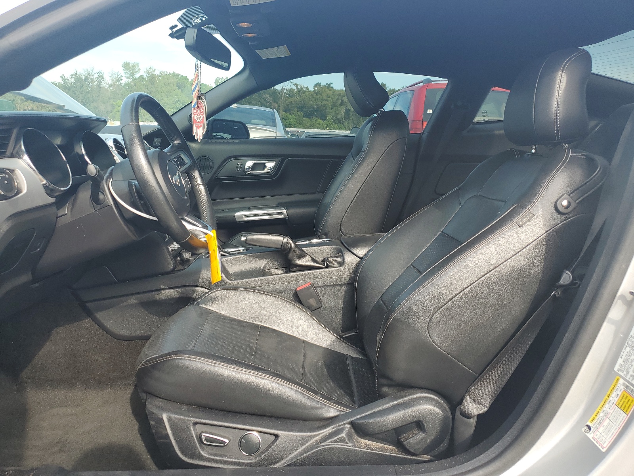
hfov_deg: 67.3
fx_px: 476
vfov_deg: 53.1
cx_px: 317
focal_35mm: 26
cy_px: 238
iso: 50
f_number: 1.5
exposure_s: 1/417
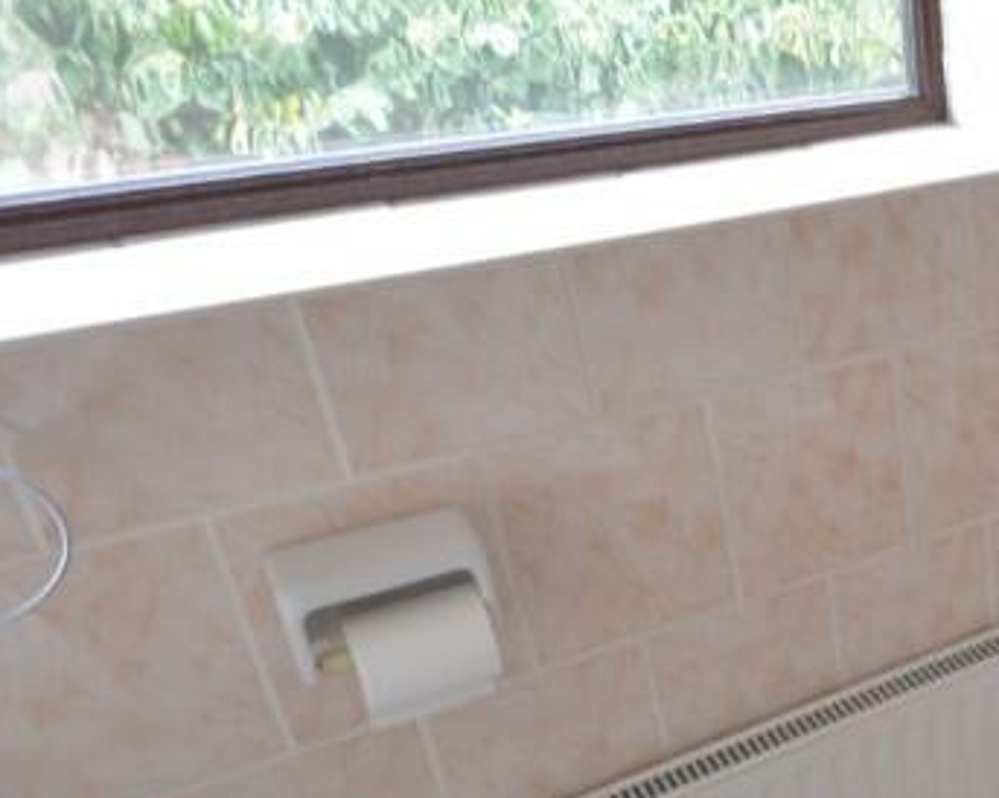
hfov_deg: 32.2
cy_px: 425
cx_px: 1325
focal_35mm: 42
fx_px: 1241
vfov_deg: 35.6
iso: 400
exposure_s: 1/6
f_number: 8
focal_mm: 10
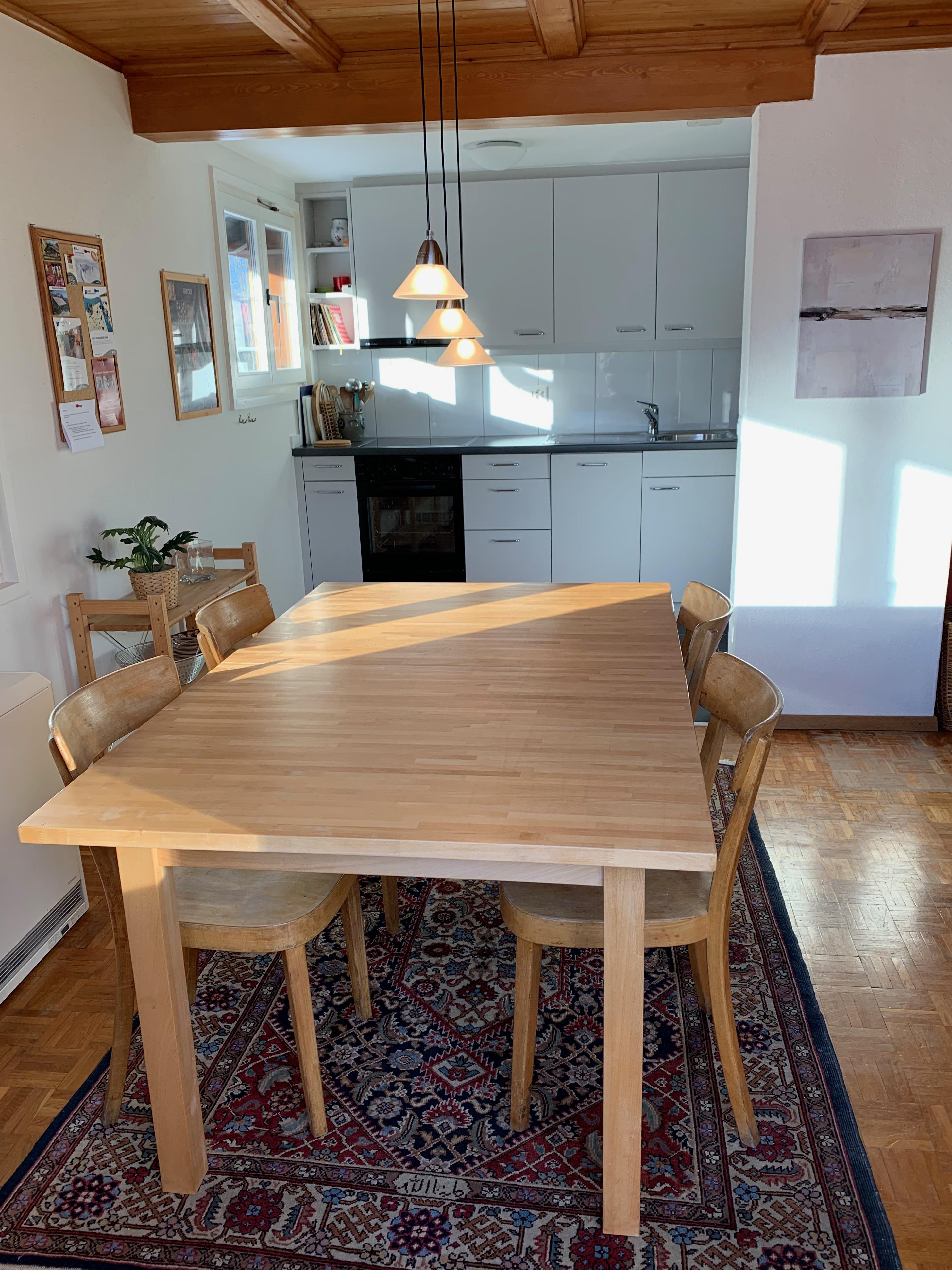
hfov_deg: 51.4
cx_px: 479
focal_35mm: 27
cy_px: 655
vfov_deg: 65.3
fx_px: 990
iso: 32
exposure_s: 1/96
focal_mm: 4.25
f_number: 1.8
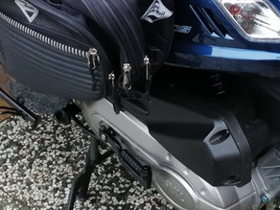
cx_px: 260
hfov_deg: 20.2
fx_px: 768
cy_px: -34
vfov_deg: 15.1
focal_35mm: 95
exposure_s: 1/100
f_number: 1.8
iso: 125
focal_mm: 3.62
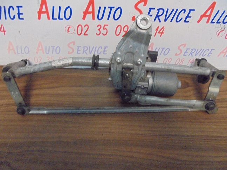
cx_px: 114
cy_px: 85
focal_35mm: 26
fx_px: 170
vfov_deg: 53.1
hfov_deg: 67.3
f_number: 3.5
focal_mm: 4.6
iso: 800
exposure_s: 1/20
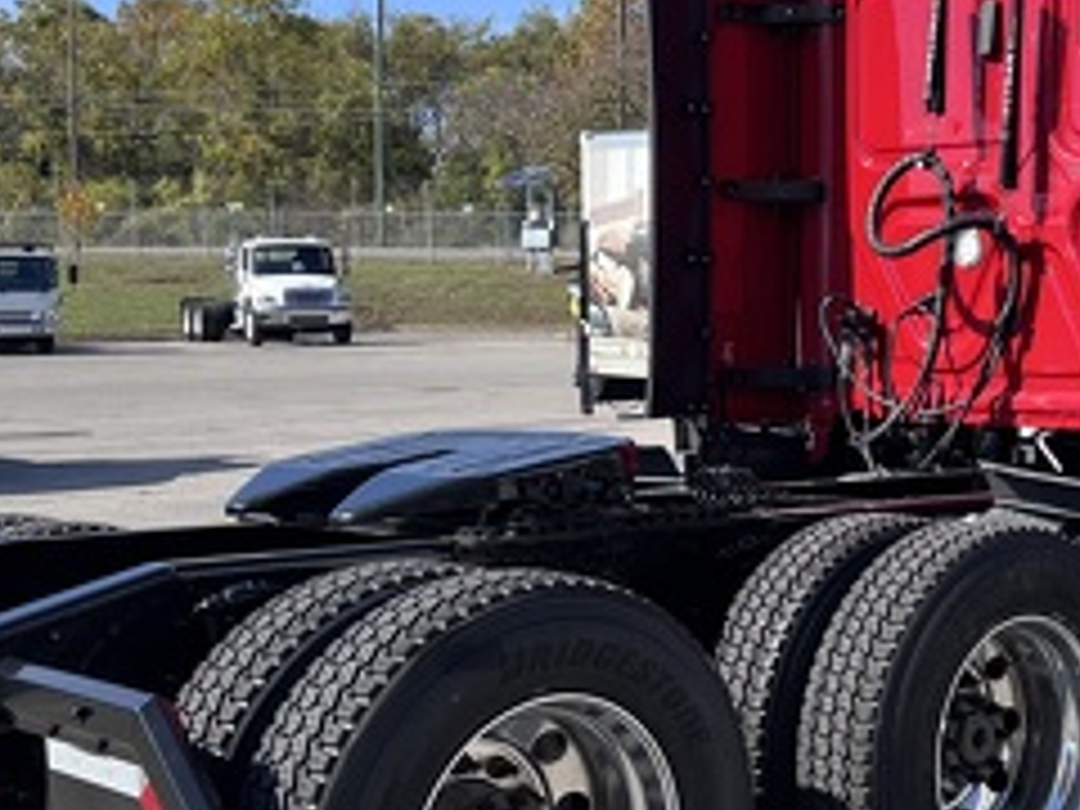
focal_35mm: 65
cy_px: 387
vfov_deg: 22.6
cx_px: 945
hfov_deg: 28.8
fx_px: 2028
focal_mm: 5.7
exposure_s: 1/2632
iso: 50
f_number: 1.5
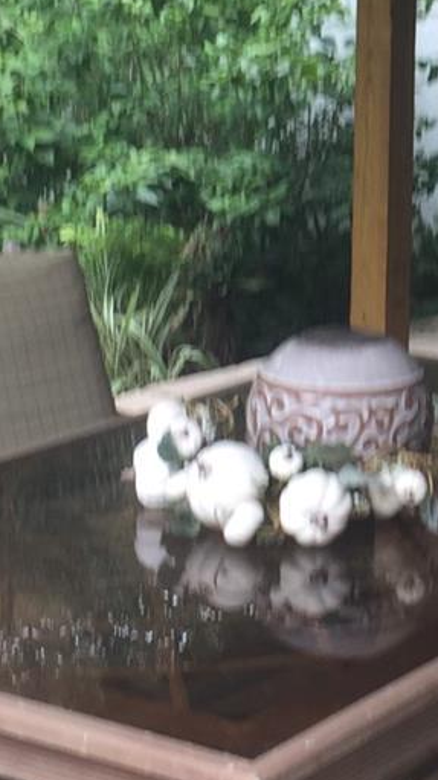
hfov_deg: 12.0
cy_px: 142
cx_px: 487
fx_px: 2046
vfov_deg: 21.3
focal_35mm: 99
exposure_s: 1/60
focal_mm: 4.15
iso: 32
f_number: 2.2
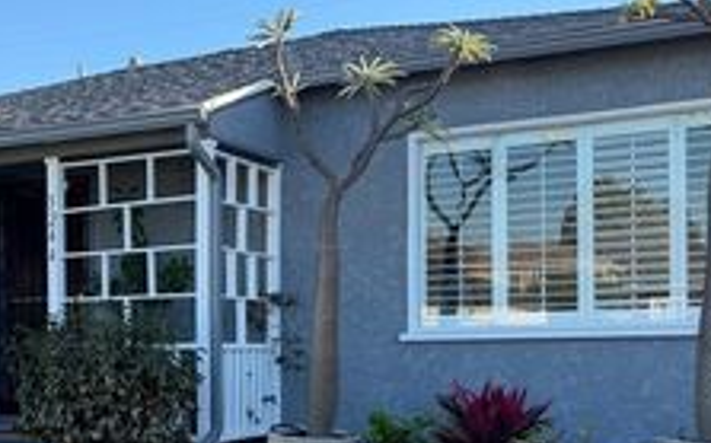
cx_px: 73
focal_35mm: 57
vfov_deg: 22.4
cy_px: 365
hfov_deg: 33.8
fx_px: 1104
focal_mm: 6.76
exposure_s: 1/1174
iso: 80
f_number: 1.78
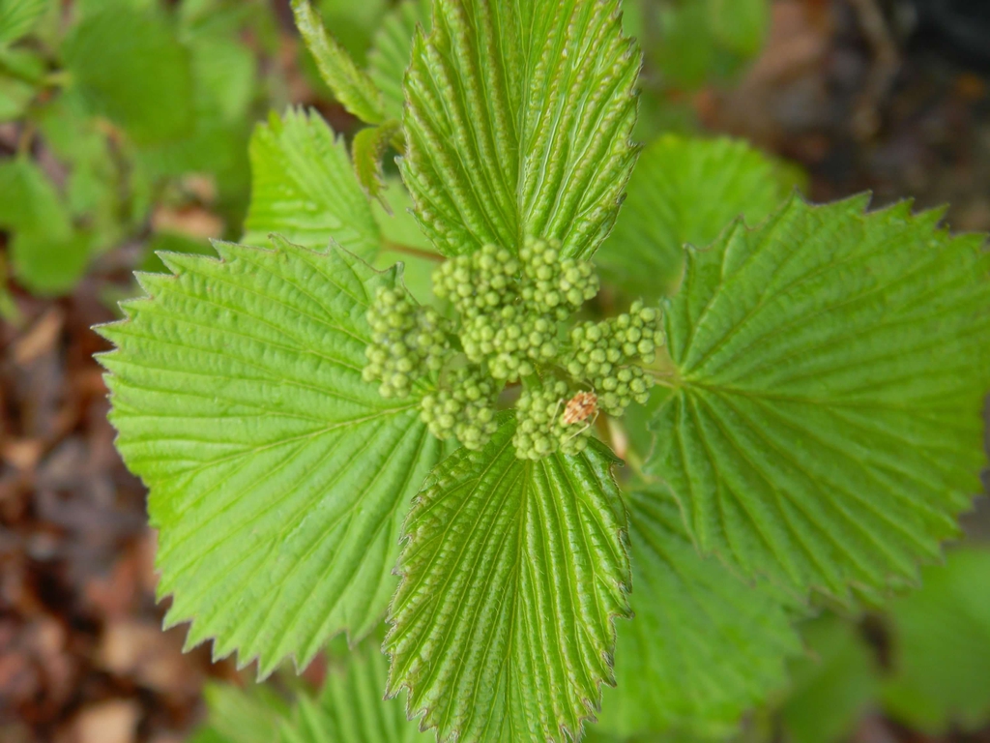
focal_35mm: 42
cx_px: 495
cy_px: 372
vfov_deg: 34.3
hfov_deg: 44.8
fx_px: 1201
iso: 80
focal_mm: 10.1
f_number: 4.1
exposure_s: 1/64.6
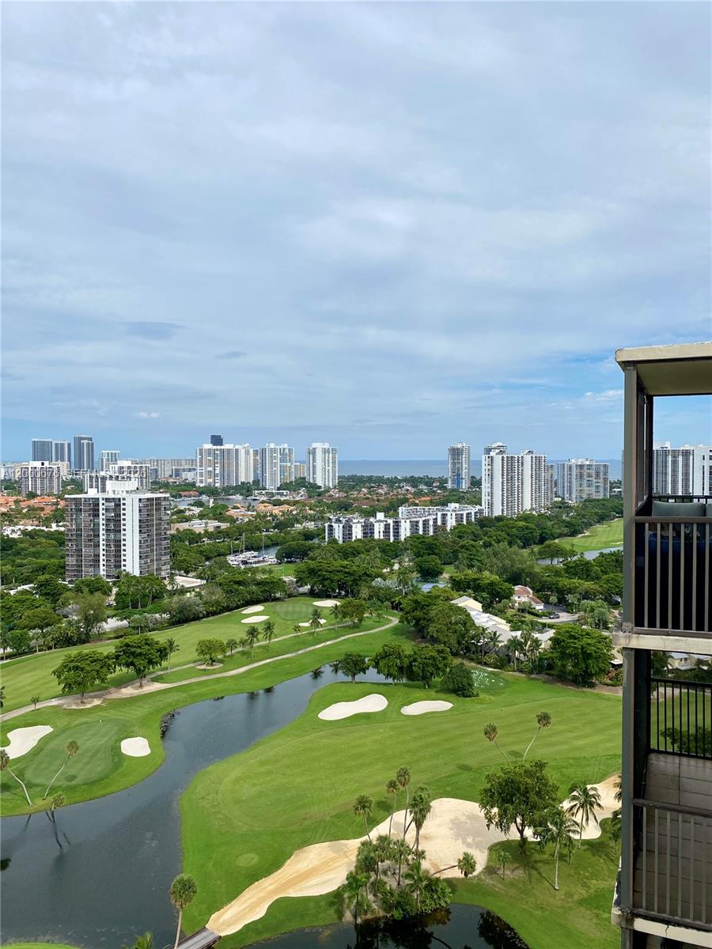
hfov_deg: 53.1
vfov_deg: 67.3
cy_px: 474
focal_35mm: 26
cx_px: 356
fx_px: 713
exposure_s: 1/4608
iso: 32
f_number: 1.8
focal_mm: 4.25
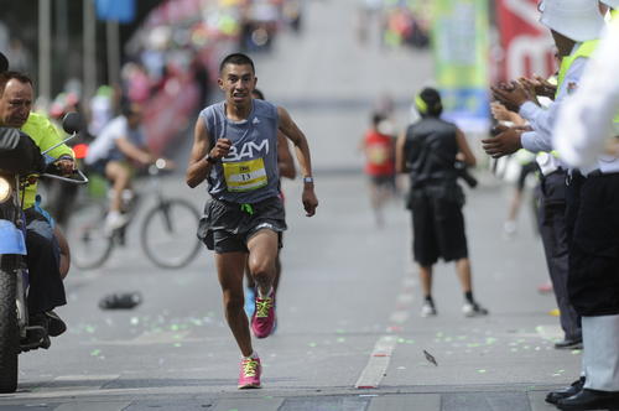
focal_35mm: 450
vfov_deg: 3.0
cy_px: 206
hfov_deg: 4.6
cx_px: 310
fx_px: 7727
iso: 400
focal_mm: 300
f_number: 4.5
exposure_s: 1/2500
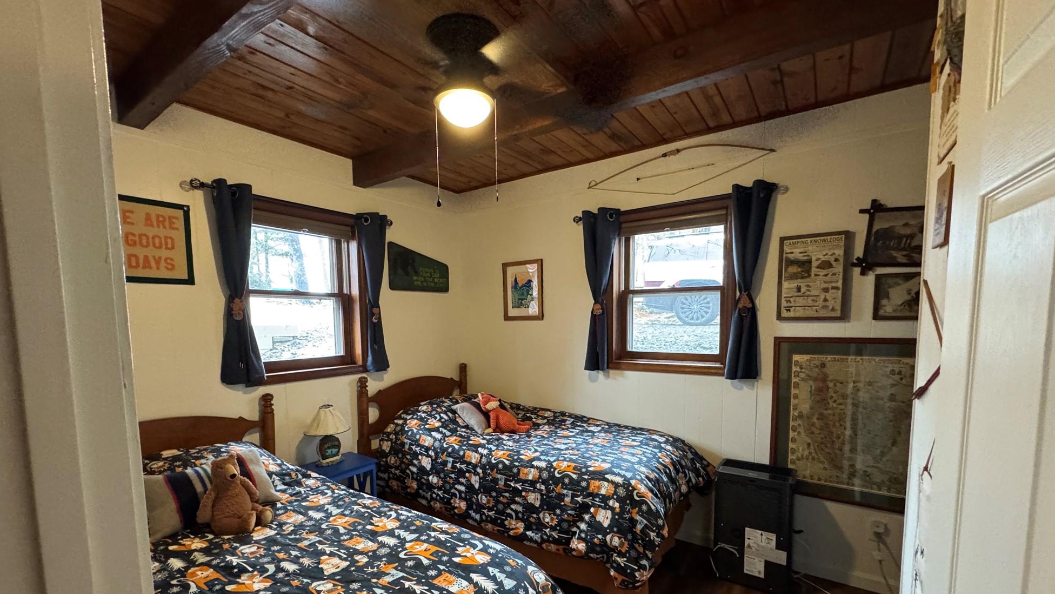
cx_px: 513
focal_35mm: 16
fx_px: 448
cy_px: 357
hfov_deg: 99.3
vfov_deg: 66.4
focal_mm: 2.22
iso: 640
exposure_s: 1/60
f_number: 2.2
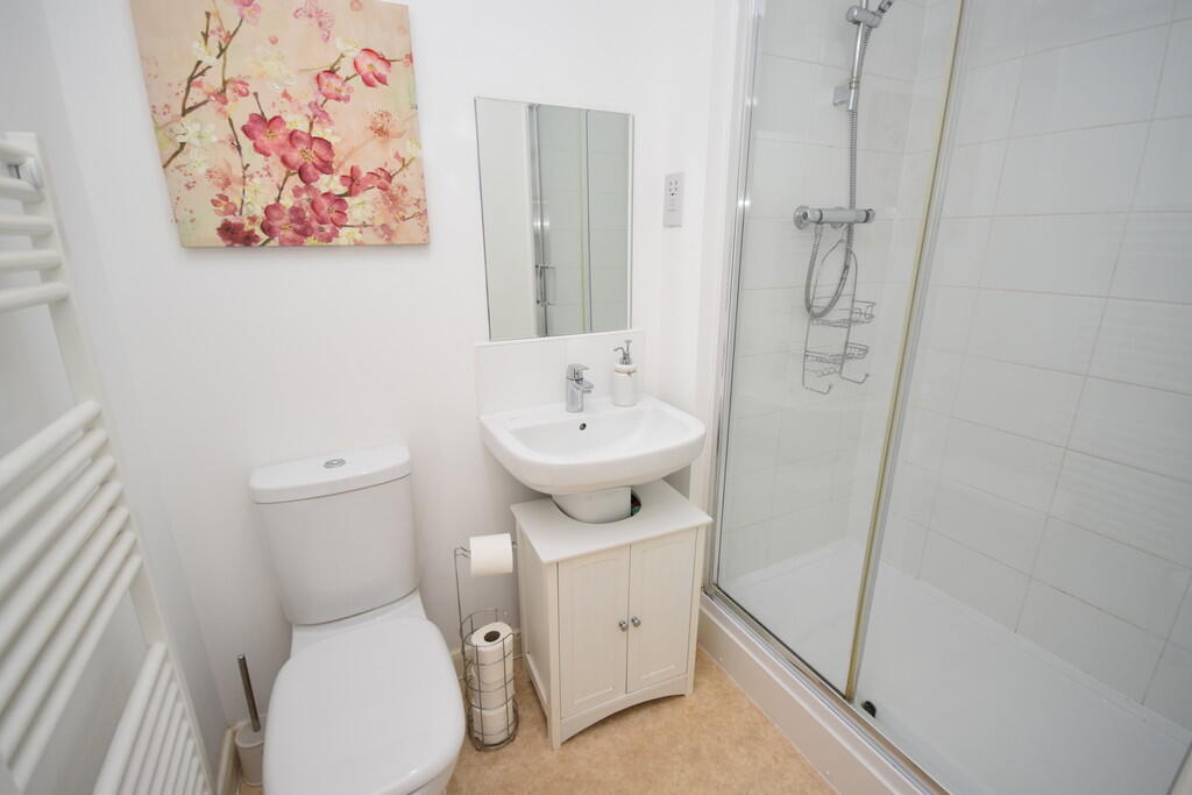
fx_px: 497
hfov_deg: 100.4
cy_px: 398
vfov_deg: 77.3
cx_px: 596
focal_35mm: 15
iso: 450
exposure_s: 1/160
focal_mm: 10
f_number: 4.5
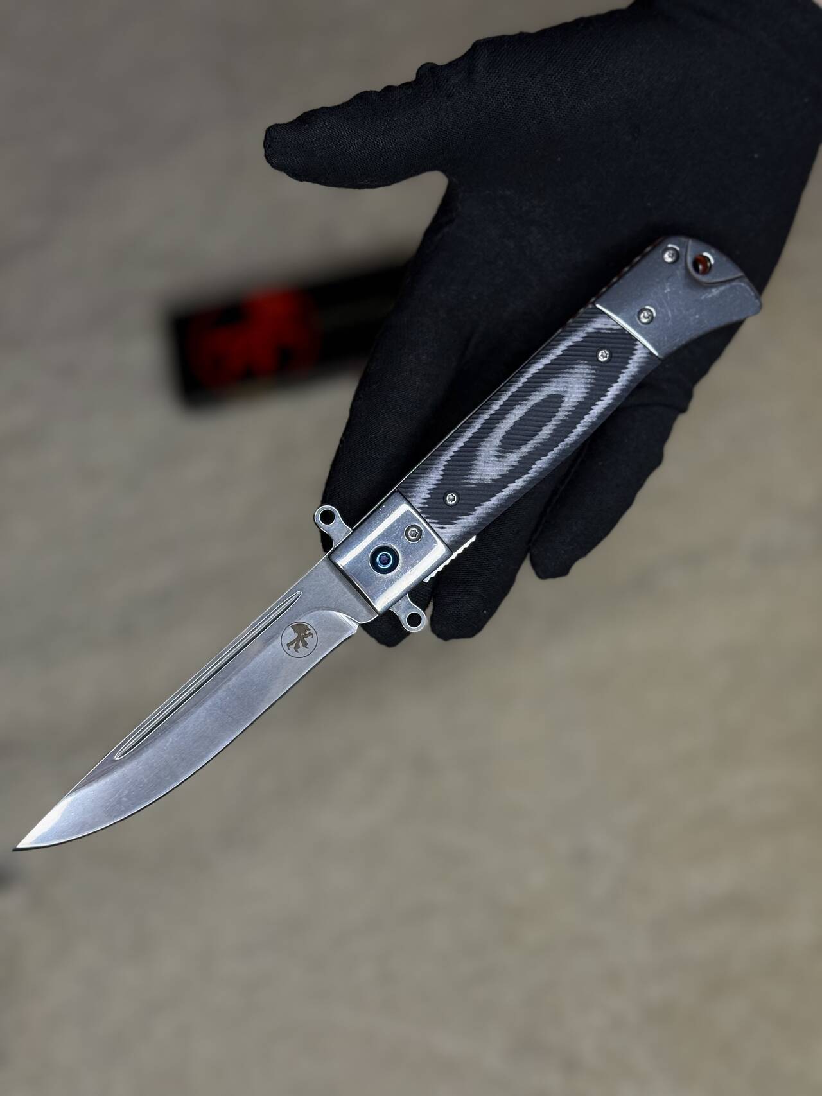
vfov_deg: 39.7
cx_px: 411
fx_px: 1520
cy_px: 548
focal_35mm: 48
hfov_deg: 30.3
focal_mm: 6.76
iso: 80
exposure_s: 1/323
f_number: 1.78
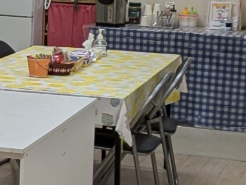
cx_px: -208
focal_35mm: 145
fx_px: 1030
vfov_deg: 10.2
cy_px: 2
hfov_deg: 12.4
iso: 19
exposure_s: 1/571
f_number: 1.7
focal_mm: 4.53
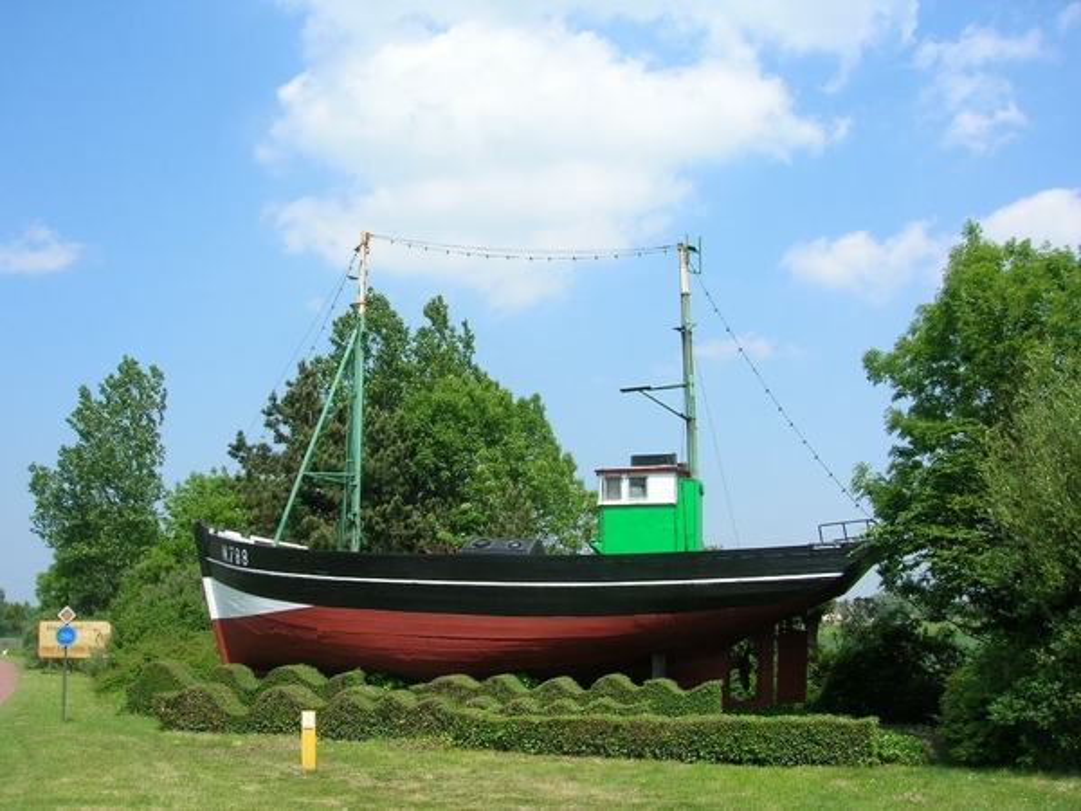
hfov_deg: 54.0
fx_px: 1062
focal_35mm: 34
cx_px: 540
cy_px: 406
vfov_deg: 41.8
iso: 50
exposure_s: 1/305
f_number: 4.9
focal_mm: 5.7
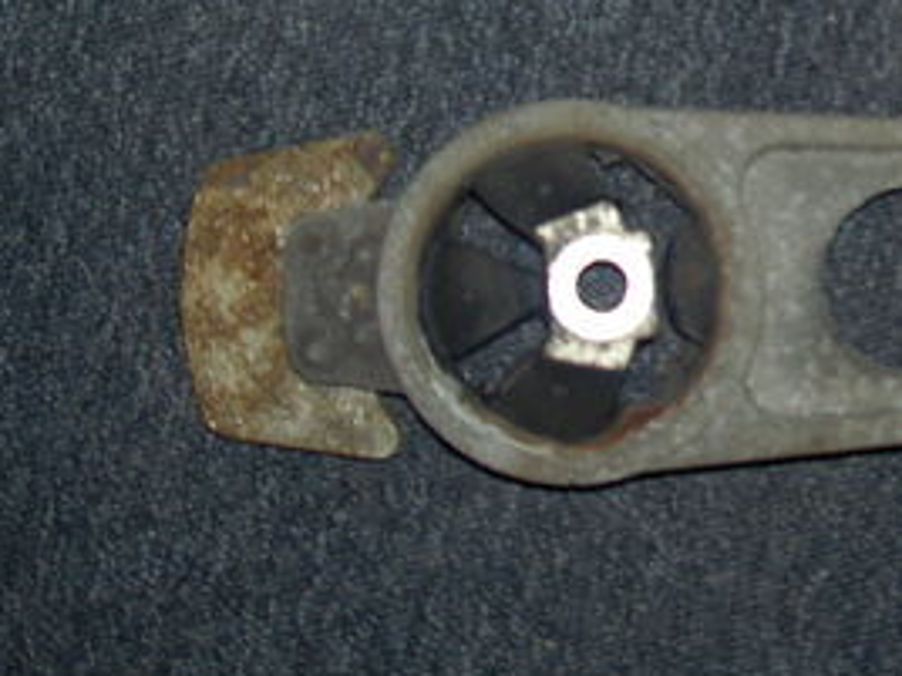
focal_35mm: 93
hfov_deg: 20.4
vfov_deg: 15.8
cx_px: 892
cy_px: 128
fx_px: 2423
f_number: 2.8
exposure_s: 1/125
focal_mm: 8
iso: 100
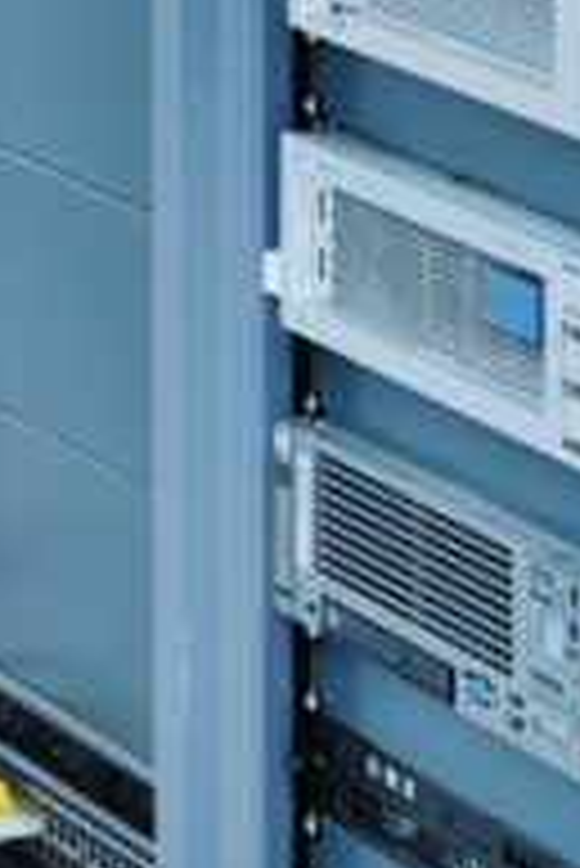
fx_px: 7043
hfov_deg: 4.7
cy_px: -688
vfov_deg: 6.9
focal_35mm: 292
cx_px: -277
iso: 50
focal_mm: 55
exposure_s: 1/100
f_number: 3.5
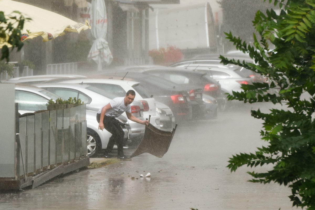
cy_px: 105
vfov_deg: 6.9
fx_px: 1750
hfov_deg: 10.3
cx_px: 158
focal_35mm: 200
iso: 200
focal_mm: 200
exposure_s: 1/250
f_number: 6.3
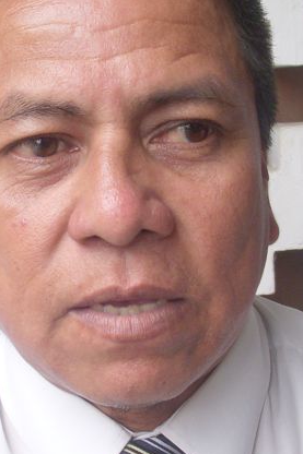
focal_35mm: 95
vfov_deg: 21.5
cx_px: 160
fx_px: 1200
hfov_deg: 14.4
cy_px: 250
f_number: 3.3
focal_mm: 6.3
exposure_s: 1/60
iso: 100
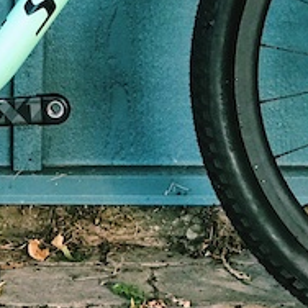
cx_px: 69
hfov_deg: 8.2
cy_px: -85
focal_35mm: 214
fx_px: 2154
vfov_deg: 8.1
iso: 25
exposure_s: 1/60
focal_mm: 6.6
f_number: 2.8
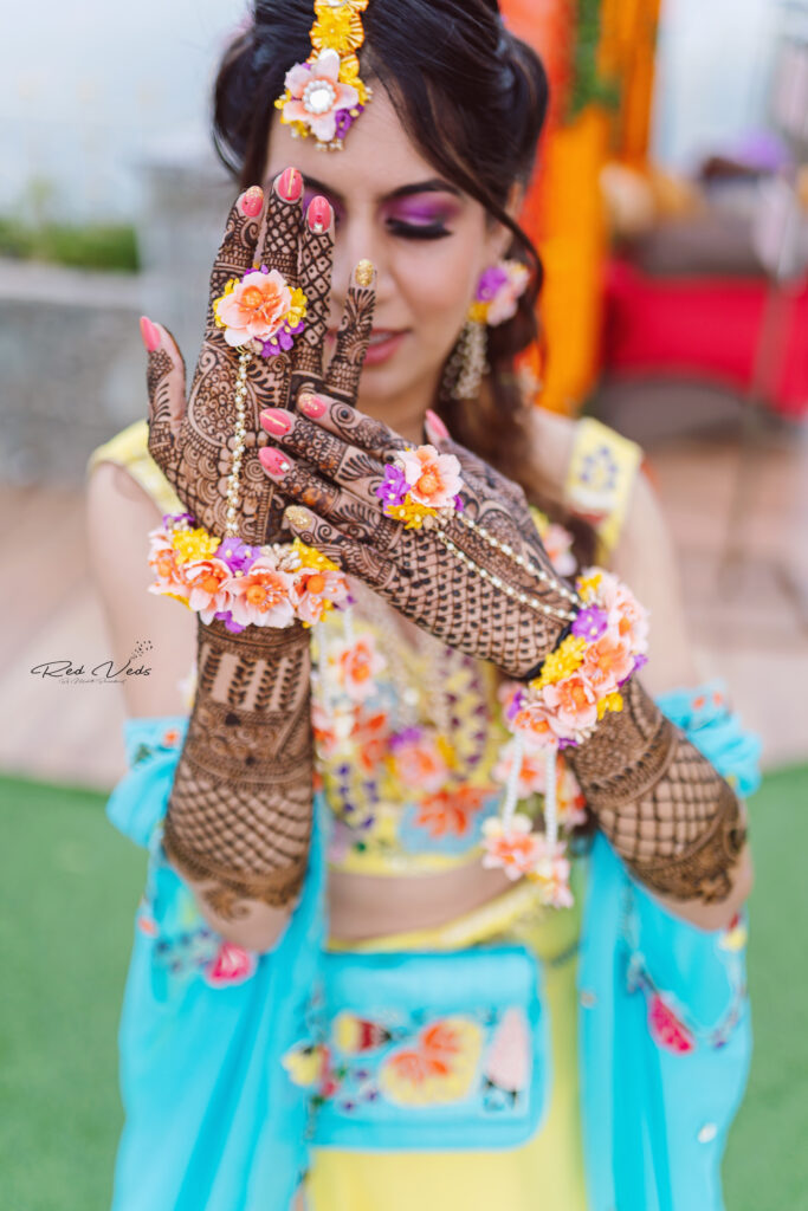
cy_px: 606
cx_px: 404
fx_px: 1178
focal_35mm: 35
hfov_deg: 37.9
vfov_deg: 54.4
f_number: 1.4
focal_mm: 35
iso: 100
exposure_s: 1/2000
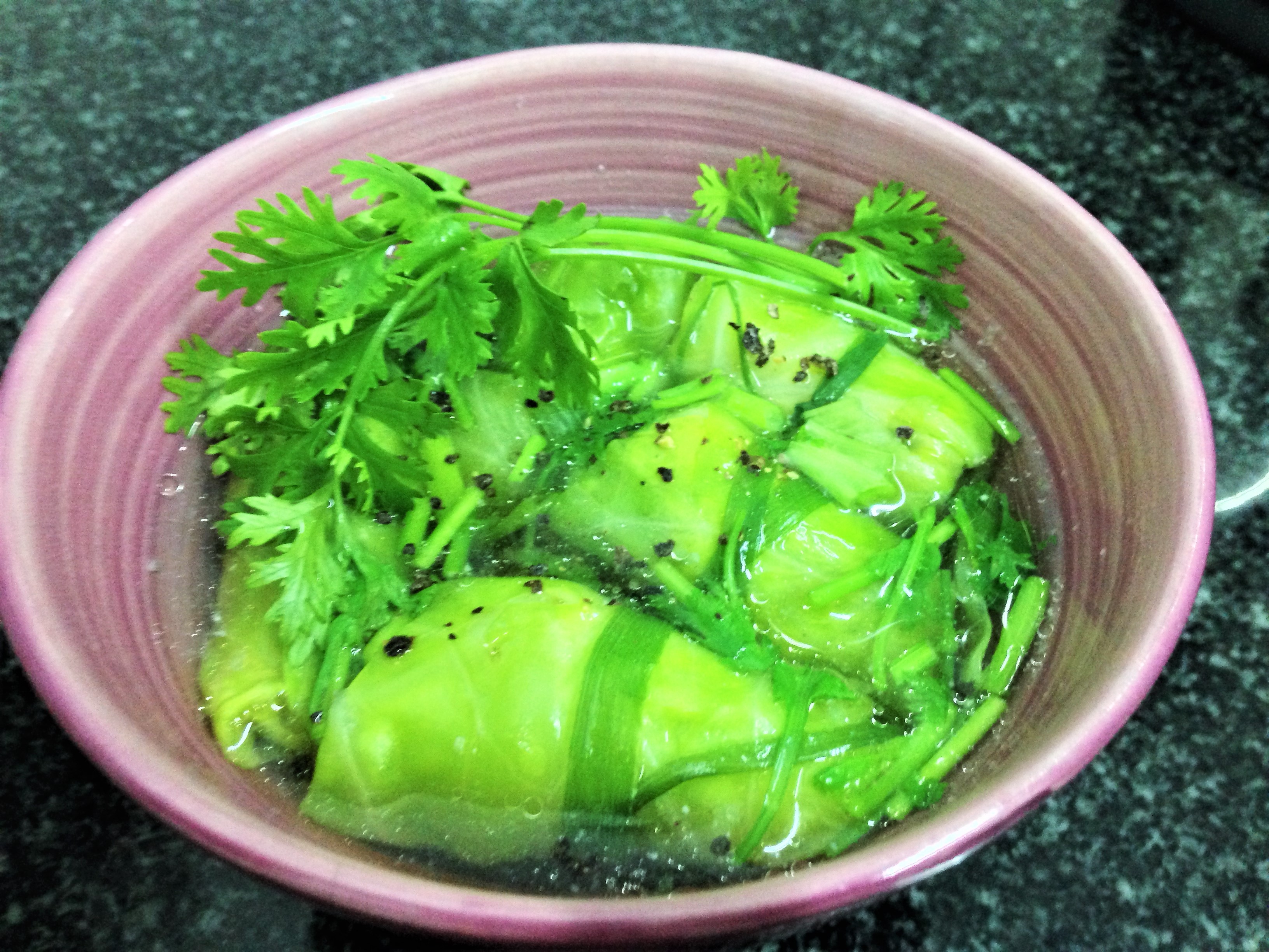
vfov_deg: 42.9
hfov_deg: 55.4
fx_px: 1210
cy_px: 476
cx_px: 634
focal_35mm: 33
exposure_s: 1/17
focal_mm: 4.12
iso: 400
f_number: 2.4
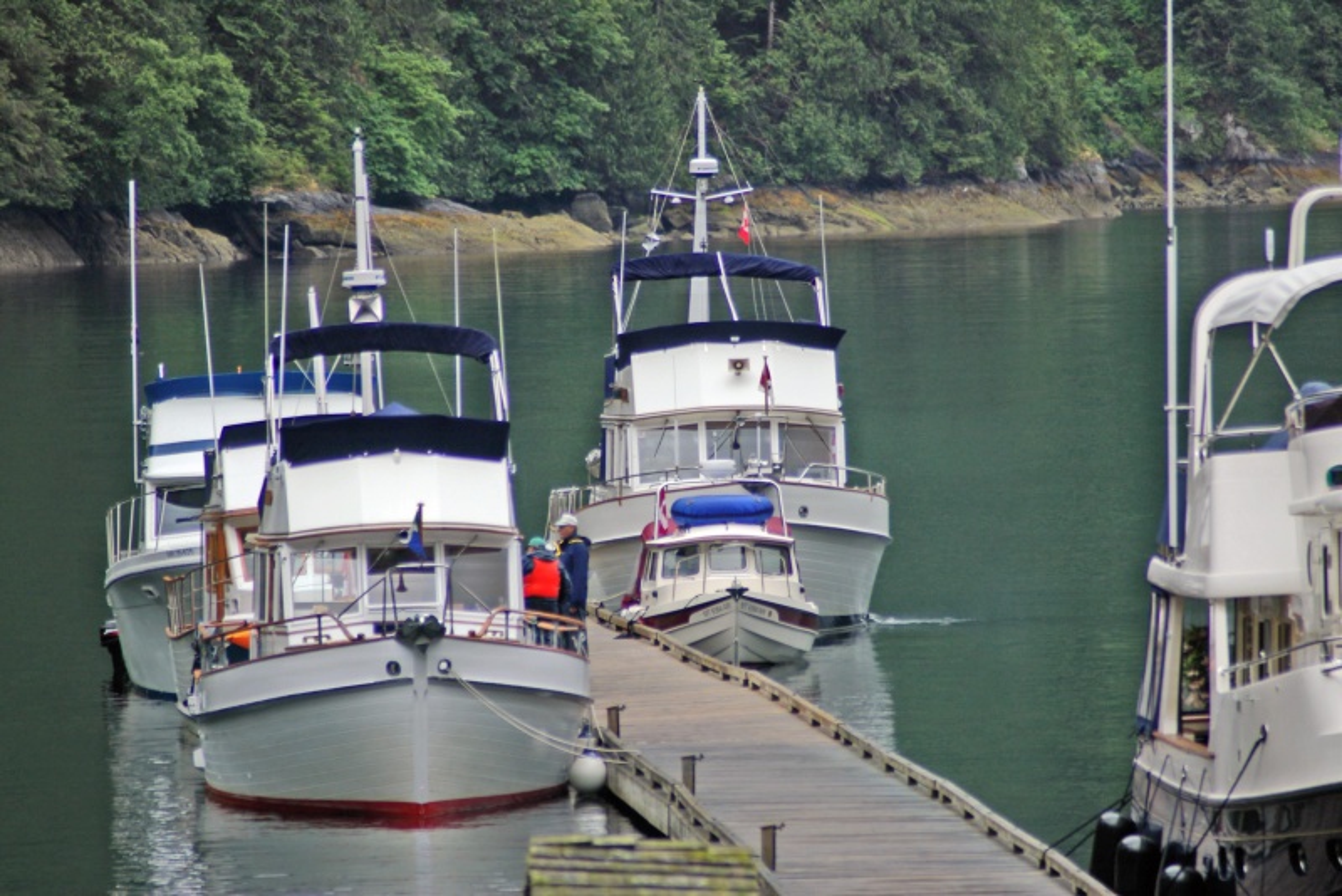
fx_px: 12305
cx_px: 671
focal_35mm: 330
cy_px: 448
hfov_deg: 6.2
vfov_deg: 4.2
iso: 200
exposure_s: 1/250
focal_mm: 220
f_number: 4.5
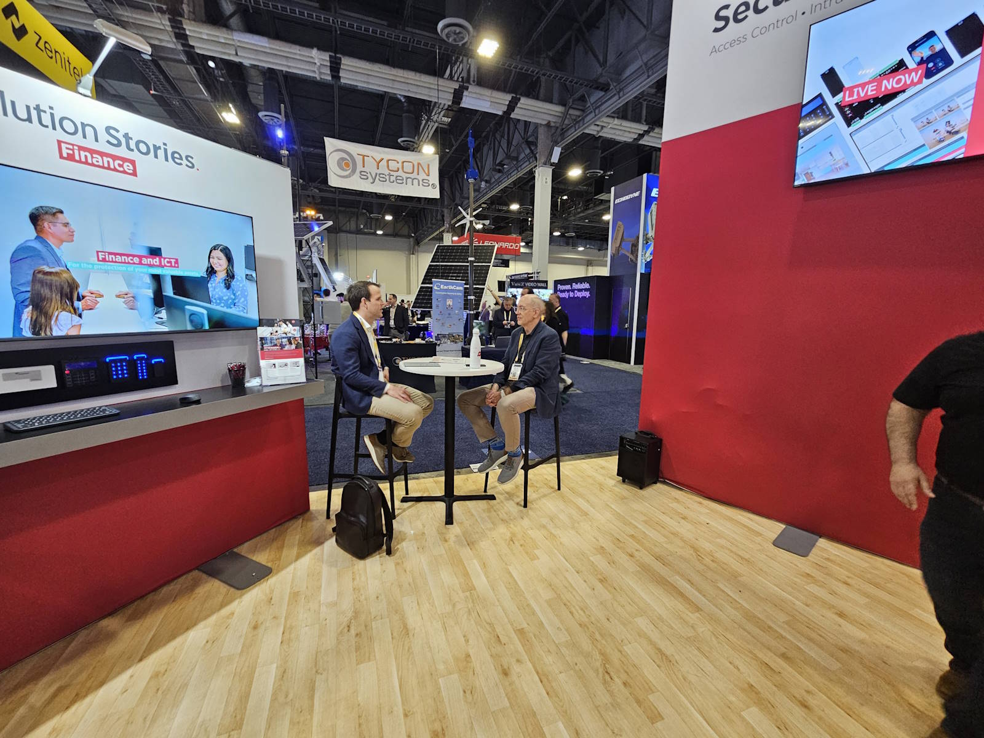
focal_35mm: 13
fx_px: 370
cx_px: 492
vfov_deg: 89.9
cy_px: 369
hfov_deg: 106.2
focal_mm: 2.2
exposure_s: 1/40
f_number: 2.2
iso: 320
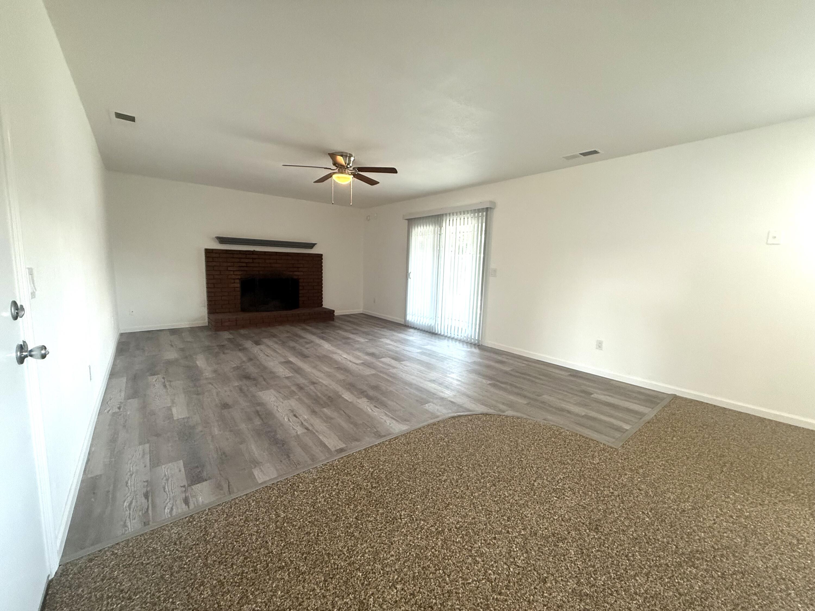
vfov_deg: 85.7
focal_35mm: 14
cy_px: 306
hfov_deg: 102.1
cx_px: 408
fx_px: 330
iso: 320
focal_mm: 2.22
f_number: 2.2
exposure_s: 1/120
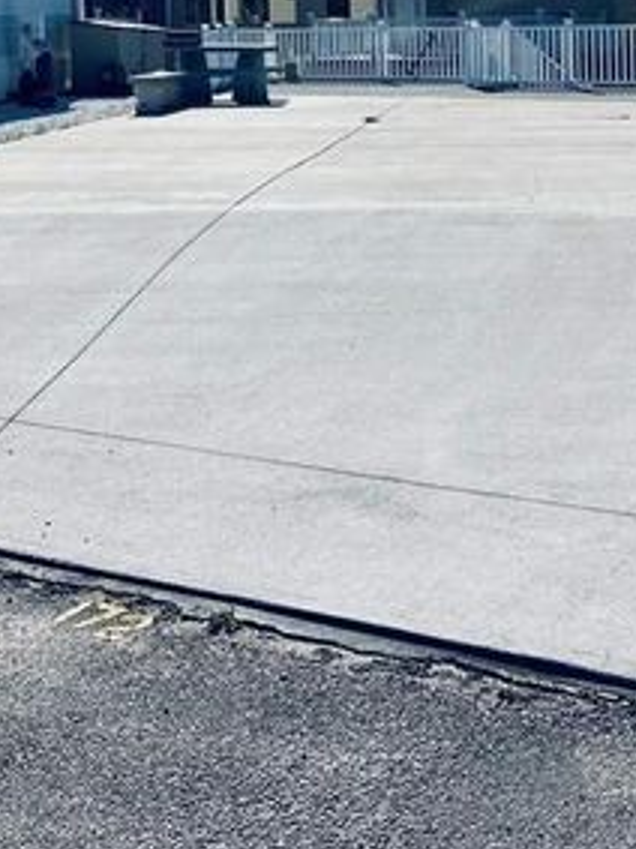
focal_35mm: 66
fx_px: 1618
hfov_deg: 22.0
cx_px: 492
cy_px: 160
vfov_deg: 28.7
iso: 25
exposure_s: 1/4808
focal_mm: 3.99
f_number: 1.8
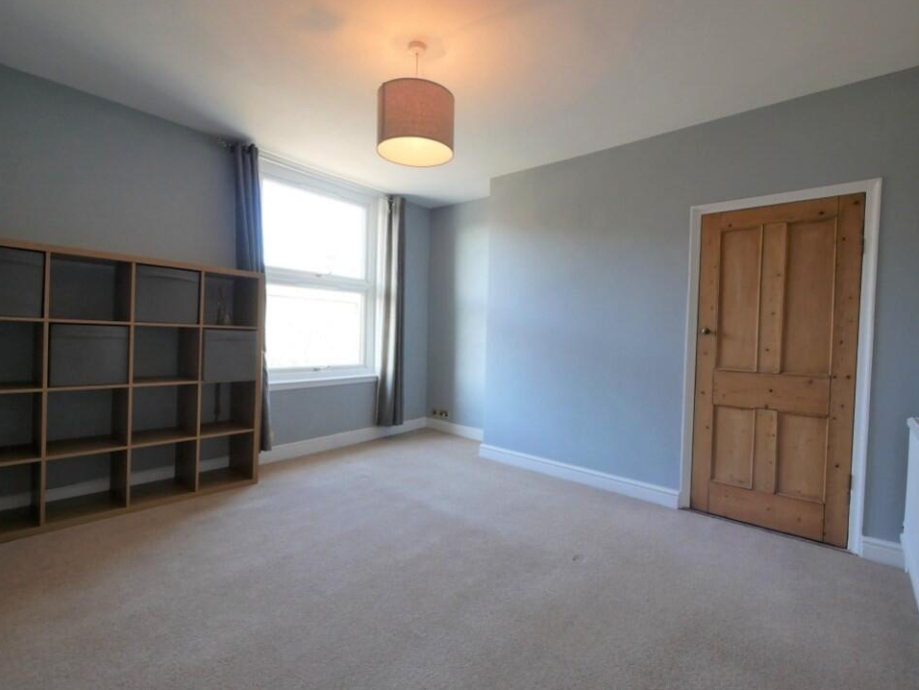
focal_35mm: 15
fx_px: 398
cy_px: 343
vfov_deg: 81.8
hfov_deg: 98.1
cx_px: 480
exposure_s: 1/60
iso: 500
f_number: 4
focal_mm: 7
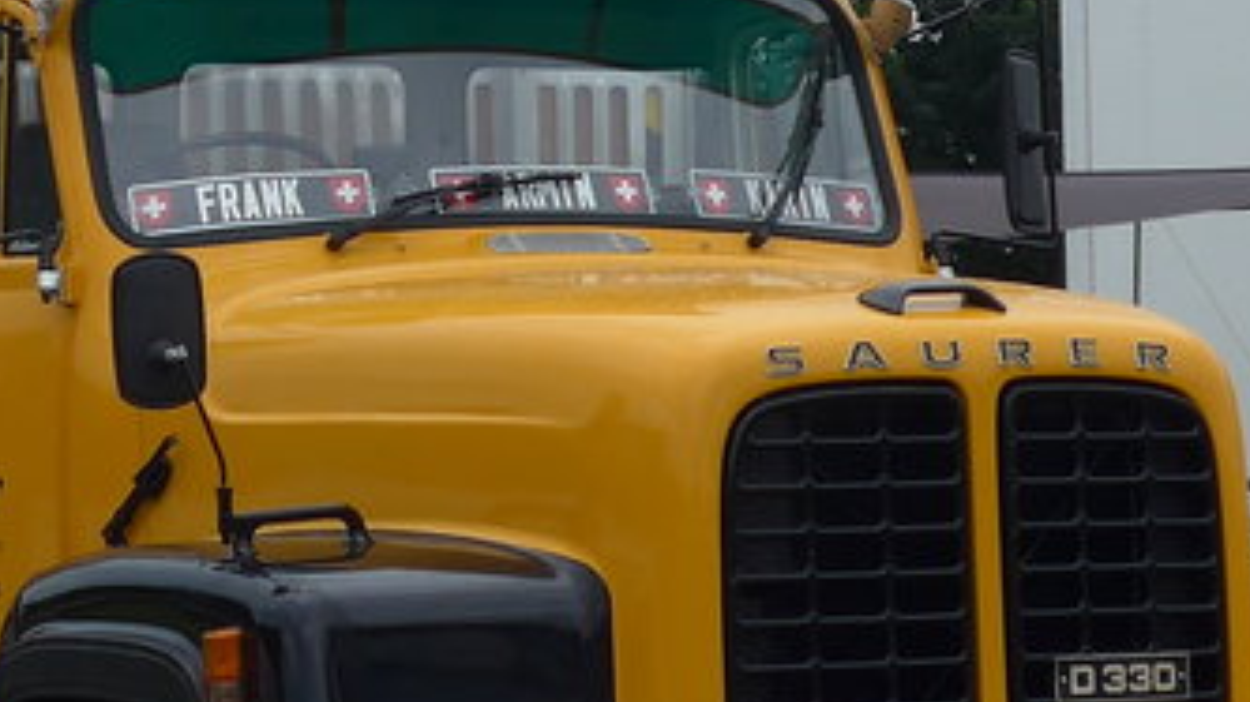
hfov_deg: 12.4
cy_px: 105
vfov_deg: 7.0
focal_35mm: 173
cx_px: 526
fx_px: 5732
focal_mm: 9
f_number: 2.8
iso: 80
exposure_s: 1/800
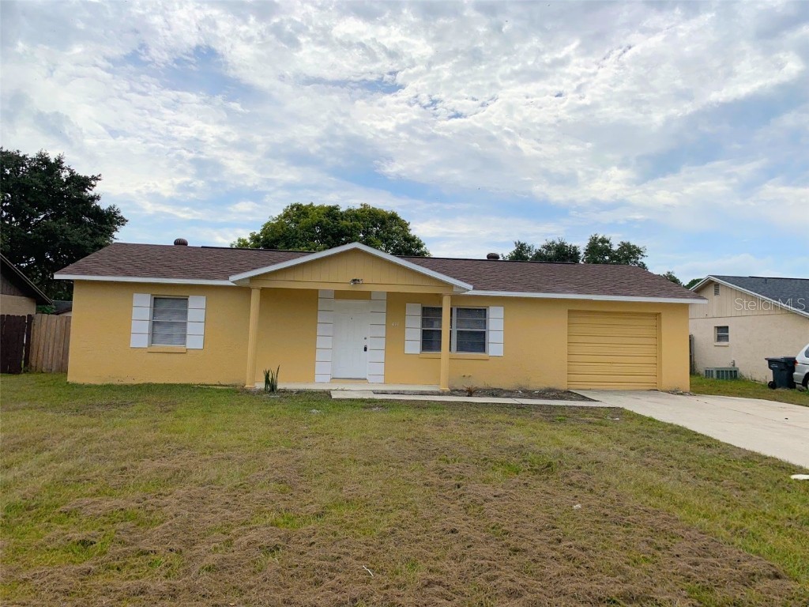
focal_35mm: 26
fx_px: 608
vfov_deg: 53.1
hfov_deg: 67.3
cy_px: 304
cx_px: 404
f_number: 1.8
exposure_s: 1/5405
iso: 25
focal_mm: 4.25
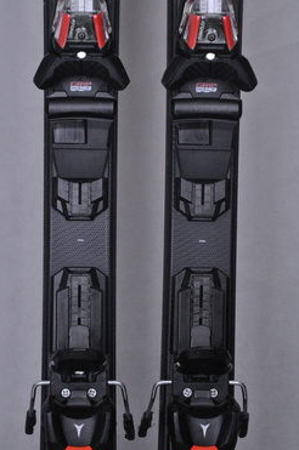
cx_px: 138
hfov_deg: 10.0
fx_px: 1708
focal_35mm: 137
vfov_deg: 15.0
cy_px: 260
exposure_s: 1/125
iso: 3200
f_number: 9.5
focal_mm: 75
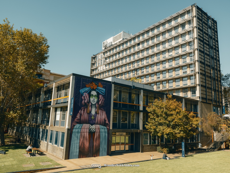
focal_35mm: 27
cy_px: 86
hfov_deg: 65.3
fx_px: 179
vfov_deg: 51.4
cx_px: 115
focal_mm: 34
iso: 200
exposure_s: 1/300
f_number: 8
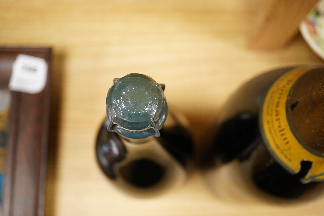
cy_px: 108
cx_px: 162
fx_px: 405
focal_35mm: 45
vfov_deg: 29.9
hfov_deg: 43.6
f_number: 5
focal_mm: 30
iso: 2500
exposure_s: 1/200
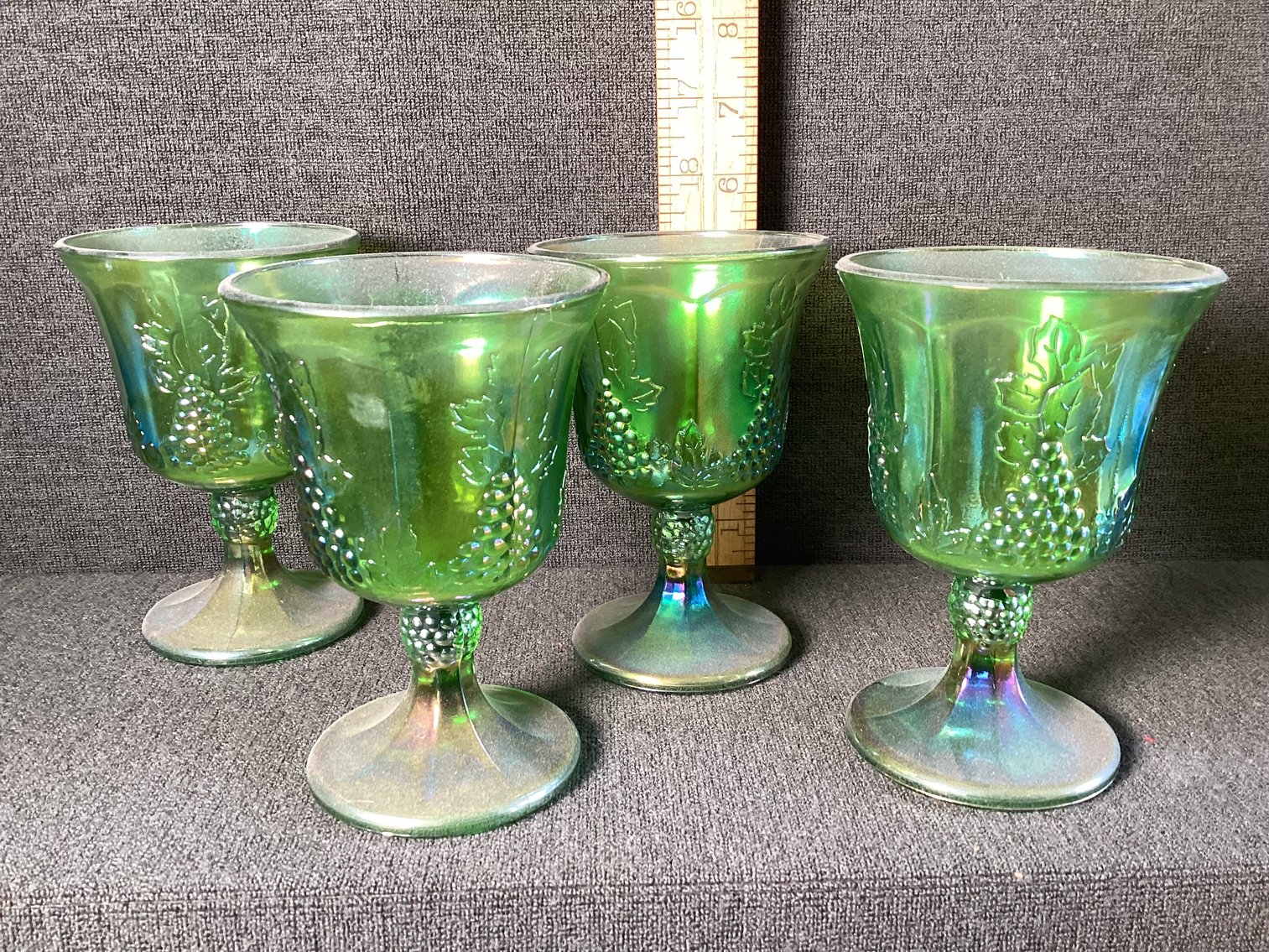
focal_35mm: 31
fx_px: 1137
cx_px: 634
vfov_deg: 45.4
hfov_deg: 58.3
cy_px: 476
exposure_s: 1/50
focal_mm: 3.3
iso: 100
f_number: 2.4
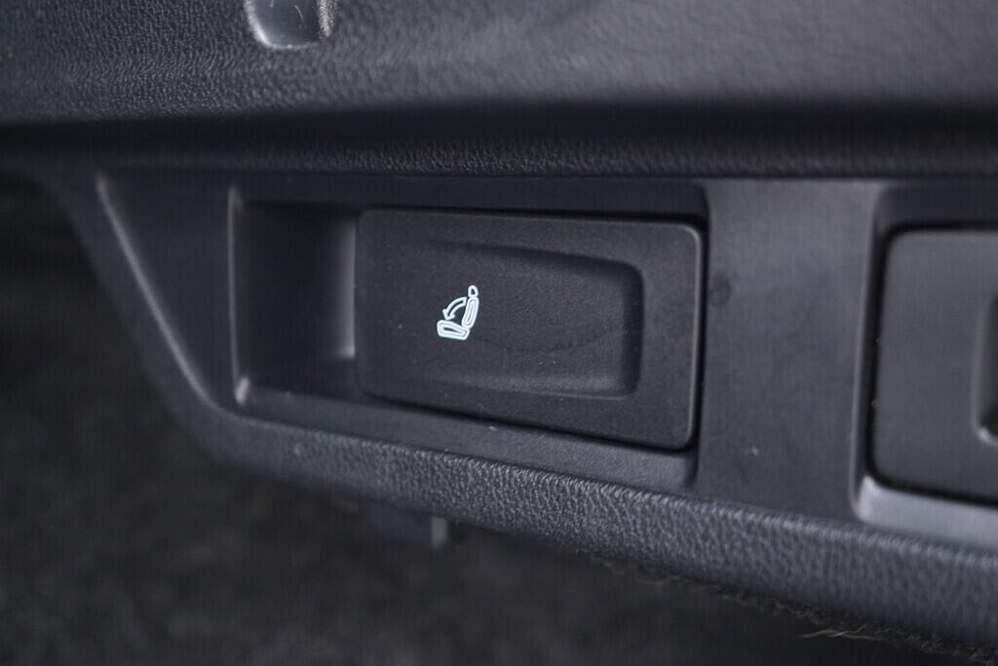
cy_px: 333
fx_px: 998
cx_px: 499
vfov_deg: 36.9
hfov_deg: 53.1
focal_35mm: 36
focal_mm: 24
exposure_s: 1/40
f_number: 2.8
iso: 1600
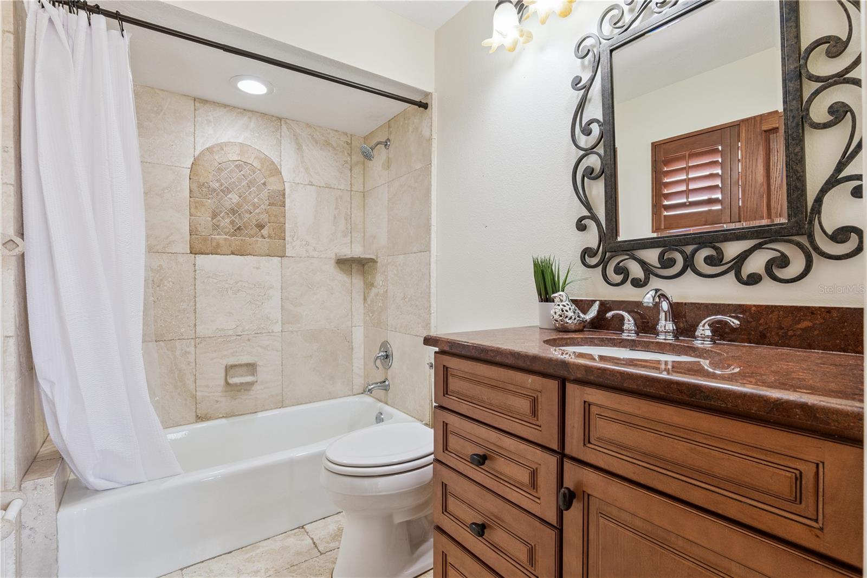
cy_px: 289
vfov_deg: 73.7
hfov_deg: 96.7
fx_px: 385
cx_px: 434
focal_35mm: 16
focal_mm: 16
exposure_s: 1/25
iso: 800
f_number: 10
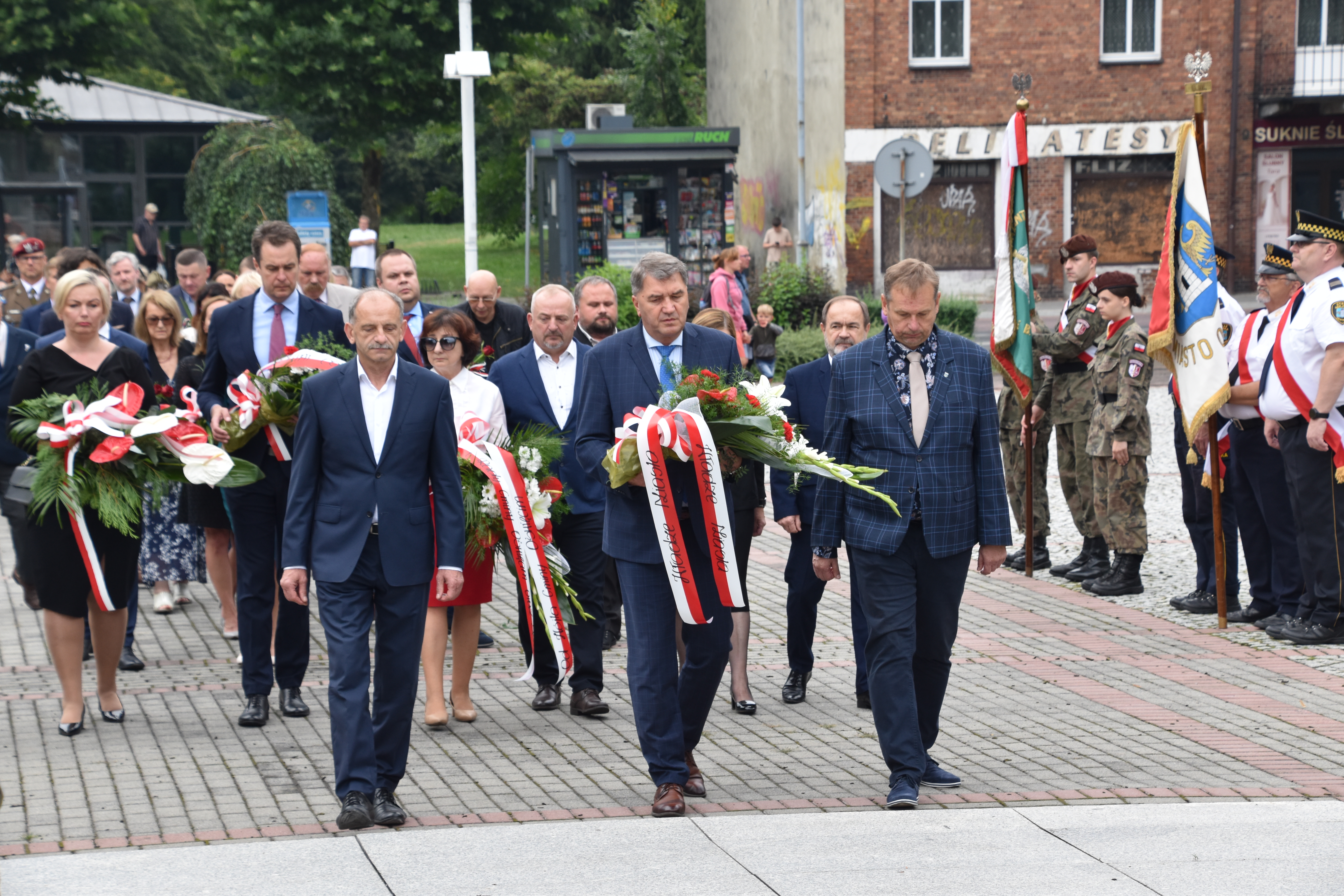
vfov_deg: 13.0
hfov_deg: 19.5
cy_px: 448
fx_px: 3920
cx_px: 672
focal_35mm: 105
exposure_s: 1/200
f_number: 7.1
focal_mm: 70
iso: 400
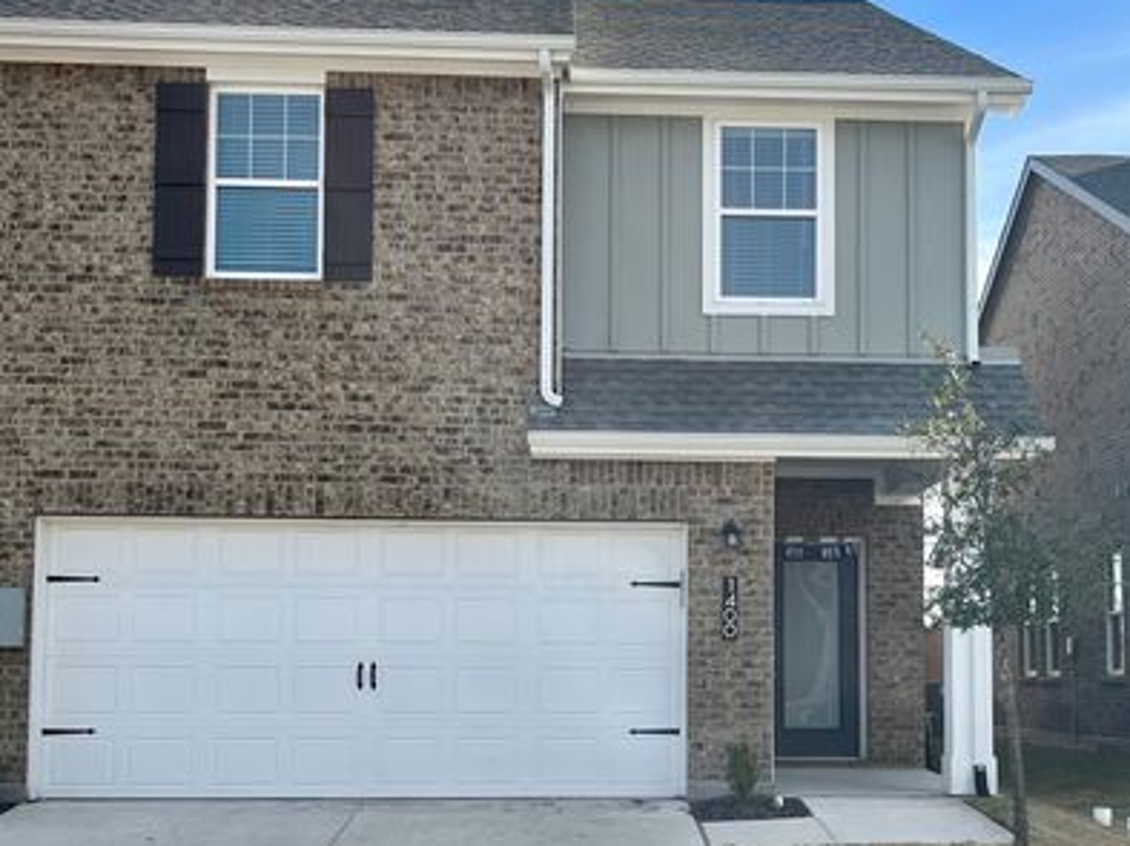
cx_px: 533
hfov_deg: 55.3
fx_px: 1077
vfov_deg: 42.9
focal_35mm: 33
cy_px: 391
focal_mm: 5.1
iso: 50
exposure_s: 1/2463
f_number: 1.6
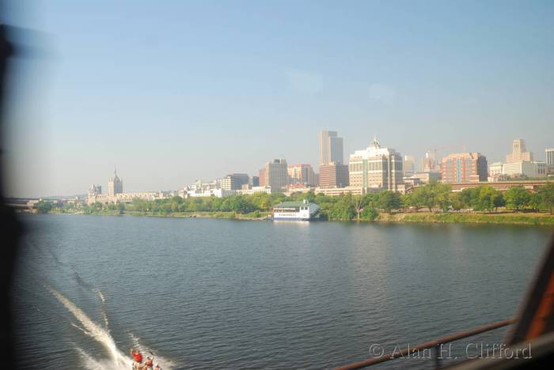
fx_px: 508
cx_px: 277
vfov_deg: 40.0
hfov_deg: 57.2
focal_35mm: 33
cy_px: 185
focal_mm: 22
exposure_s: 1/100
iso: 100
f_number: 5
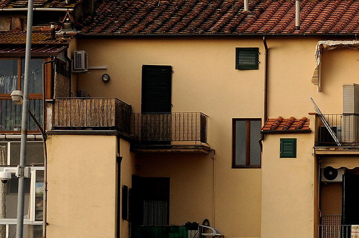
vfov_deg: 3.5
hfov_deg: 5.2
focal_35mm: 396
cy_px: -17
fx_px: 3937
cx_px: 420
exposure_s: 1/160
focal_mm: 85
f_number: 8
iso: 200
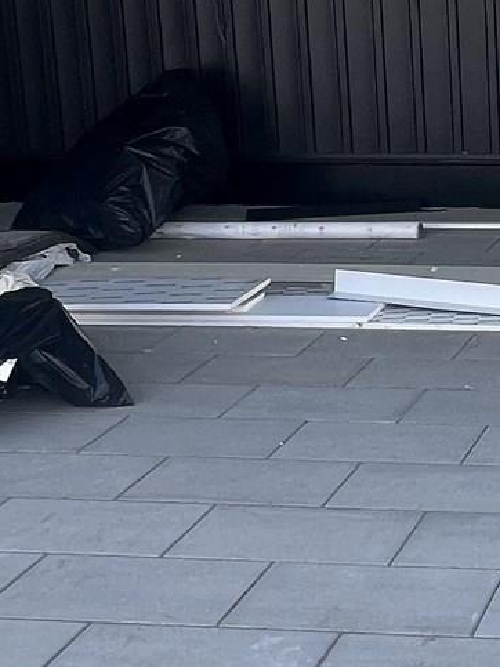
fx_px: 1195
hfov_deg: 20.3
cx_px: 747
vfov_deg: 30.5
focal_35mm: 62
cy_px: 148
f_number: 1.8
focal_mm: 1.57
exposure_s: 1/324
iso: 32
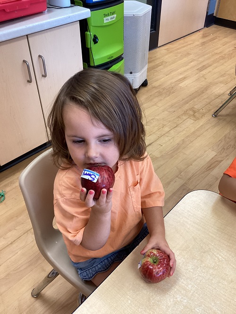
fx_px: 282
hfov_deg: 45.5
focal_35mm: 31
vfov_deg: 58.3
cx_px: 118
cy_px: 157
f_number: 2.4
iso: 125
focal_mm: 3.3
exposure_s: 1/60
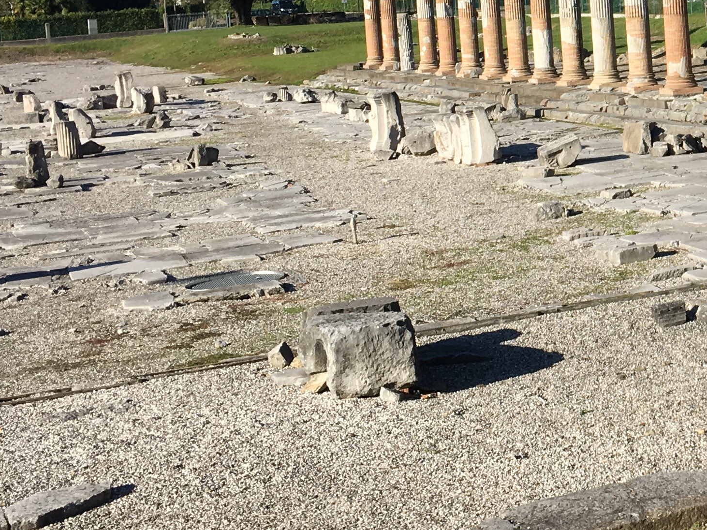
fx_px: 1634
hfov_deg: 22.7
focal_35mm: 80
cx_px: 825
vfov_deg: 18.2
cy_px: 61
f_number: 2.2
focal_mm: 4.15
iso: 25
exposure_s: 1/1399
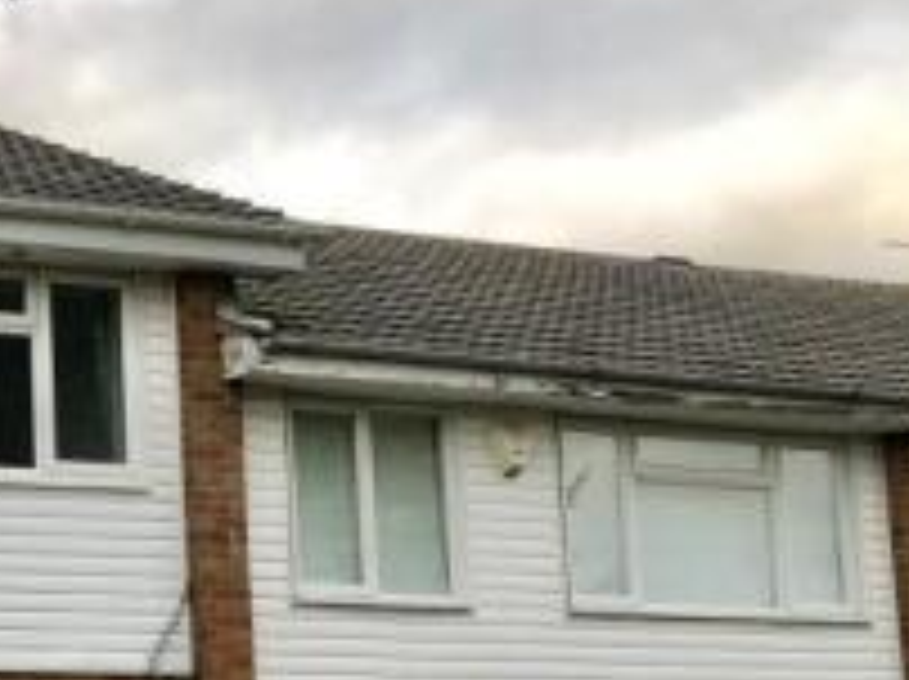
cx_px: -308
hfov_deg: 21.6
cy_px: 637
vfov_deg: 17.8
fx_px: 2124
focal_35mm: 81
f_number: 1.8
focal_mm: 3.99
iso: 40
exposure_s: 1/100
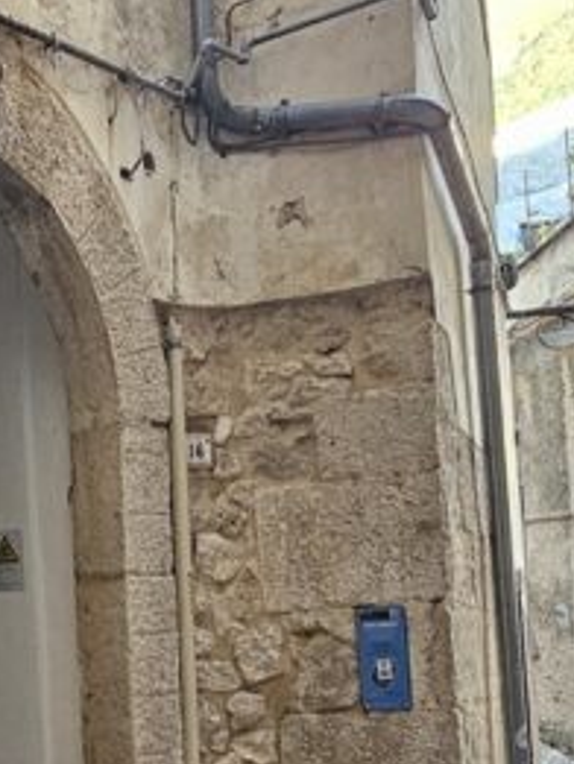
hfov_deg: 24.3
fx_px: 1127
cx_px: -211
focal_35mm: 51
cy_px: 603
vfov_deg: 36.3
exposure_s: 1/50
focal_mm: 2.2
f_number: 2.2
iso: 160
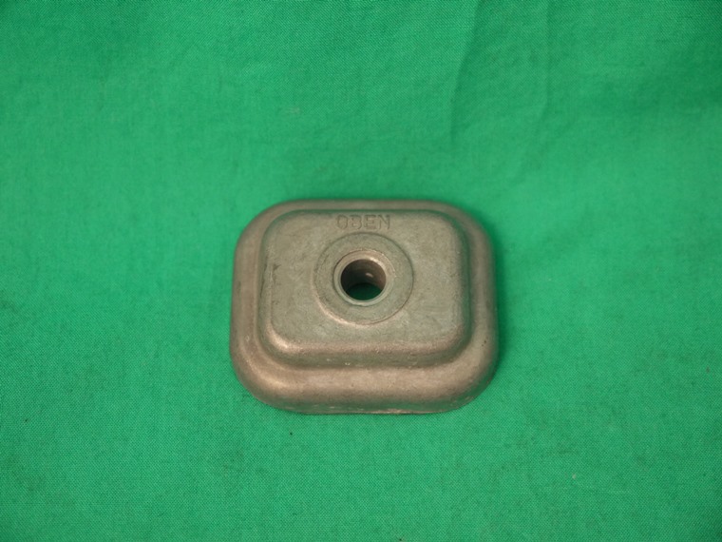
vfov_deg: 20.4
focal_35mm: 72
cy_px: 271
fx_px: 1502
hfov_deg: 27.0
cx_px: 361
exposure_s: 1/50
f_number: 5.3
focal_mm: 36
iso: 800
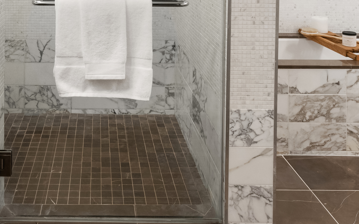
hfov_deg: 46.1
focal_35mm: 42
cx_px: 105
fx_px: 411
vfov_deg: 26.3
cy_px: -61
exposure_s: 1/1.67
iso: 1000
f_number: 16
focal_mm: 16
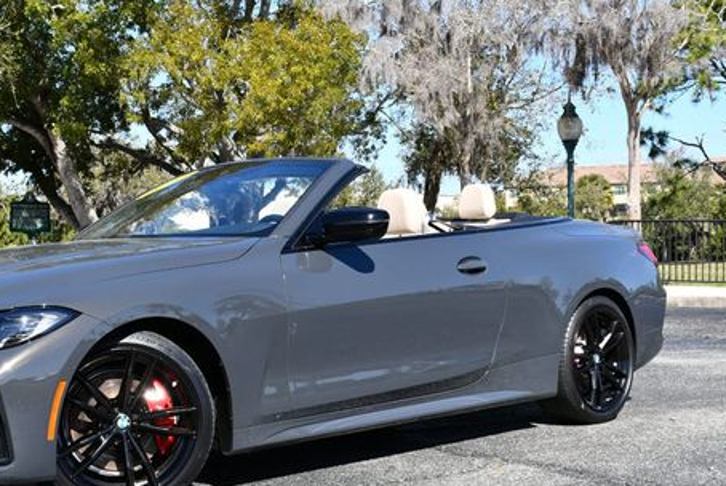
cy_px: 229
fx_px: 1252
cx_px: 222
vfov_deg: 22.0
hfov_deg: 32.0
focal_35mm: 62
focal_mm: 22
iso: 125
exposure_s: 1/250
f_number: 8
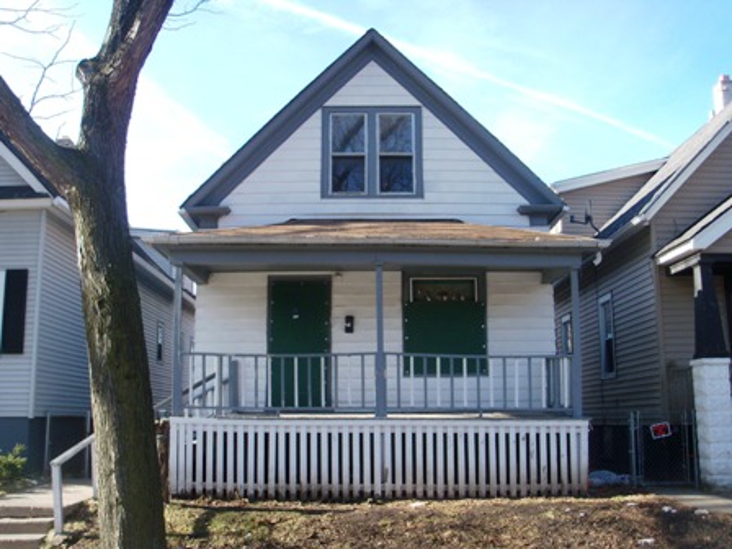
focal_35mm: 35
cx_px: 366
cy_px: 274
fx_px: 740
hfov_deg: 52.6
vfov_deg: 40.7
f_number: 3
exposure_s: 1/200
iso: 64
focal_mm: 6.3
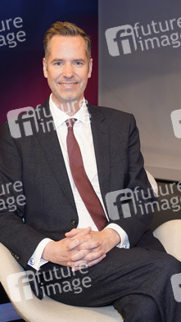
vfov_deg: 42.9
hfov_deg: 24.9
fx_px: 410
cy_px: 160
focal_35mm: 48
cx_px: 73
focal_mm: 45
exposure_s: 1/160
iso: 2000
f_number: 5.6
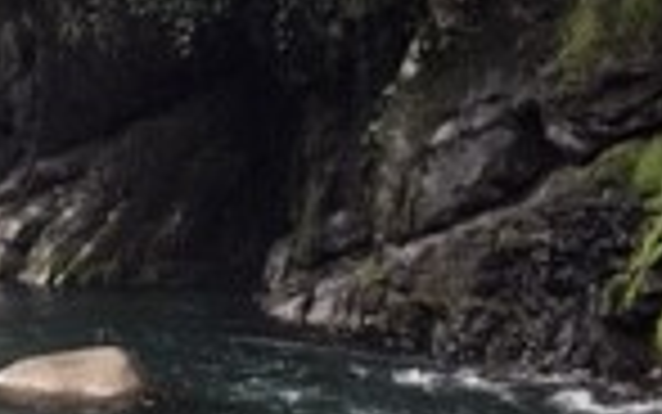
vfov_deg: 9.7
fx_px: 2419
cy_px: 22
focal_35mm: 134
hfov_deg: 15.3
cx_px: -23
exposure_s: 1/60
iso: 32
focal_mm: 4.15
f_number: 2.2
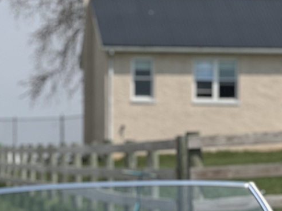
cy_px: 304
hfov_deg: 7.9
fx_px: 2044
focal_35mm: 251
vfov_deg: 5.9
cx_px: 169
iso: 32
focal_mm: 9
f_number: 2.8
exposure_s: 1/1623
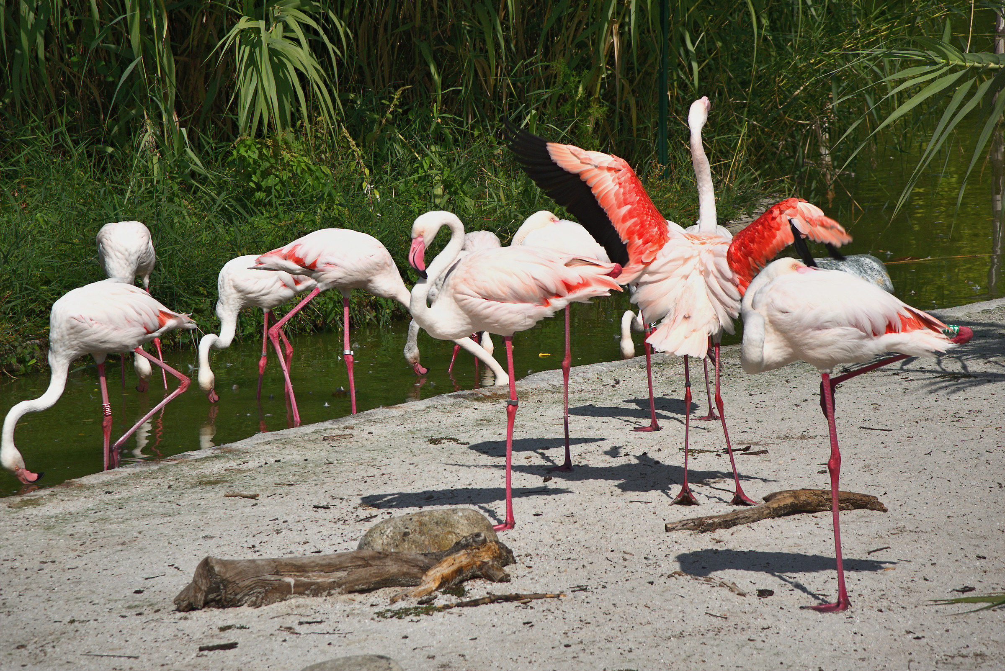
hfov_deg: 10.3
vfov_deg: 6.9
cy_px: 336
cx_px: 502
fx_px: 5586
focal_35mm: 200
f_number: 5
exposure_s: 1/1000
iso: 80
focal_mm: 73.3
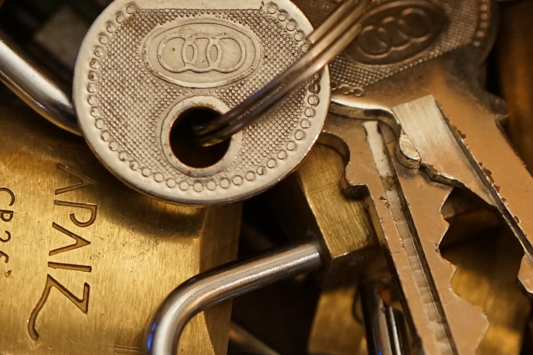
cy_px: -105
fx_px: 3967
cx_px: 602
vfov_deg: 5.1
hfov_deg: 7.6
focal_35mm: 268
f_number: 3.5
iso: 1600
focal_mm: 90
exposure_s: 1/100
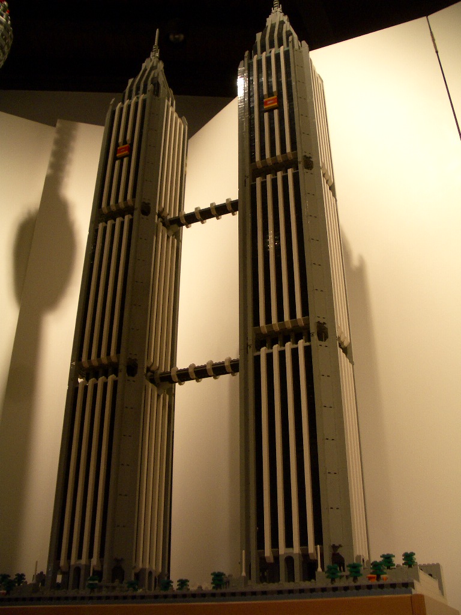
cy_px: 308
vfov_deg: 52.6
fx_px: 621
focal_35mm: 35
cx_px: 230
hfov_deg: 40.7
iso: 100
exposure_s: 1/60
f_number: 2.6
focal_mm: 5.8
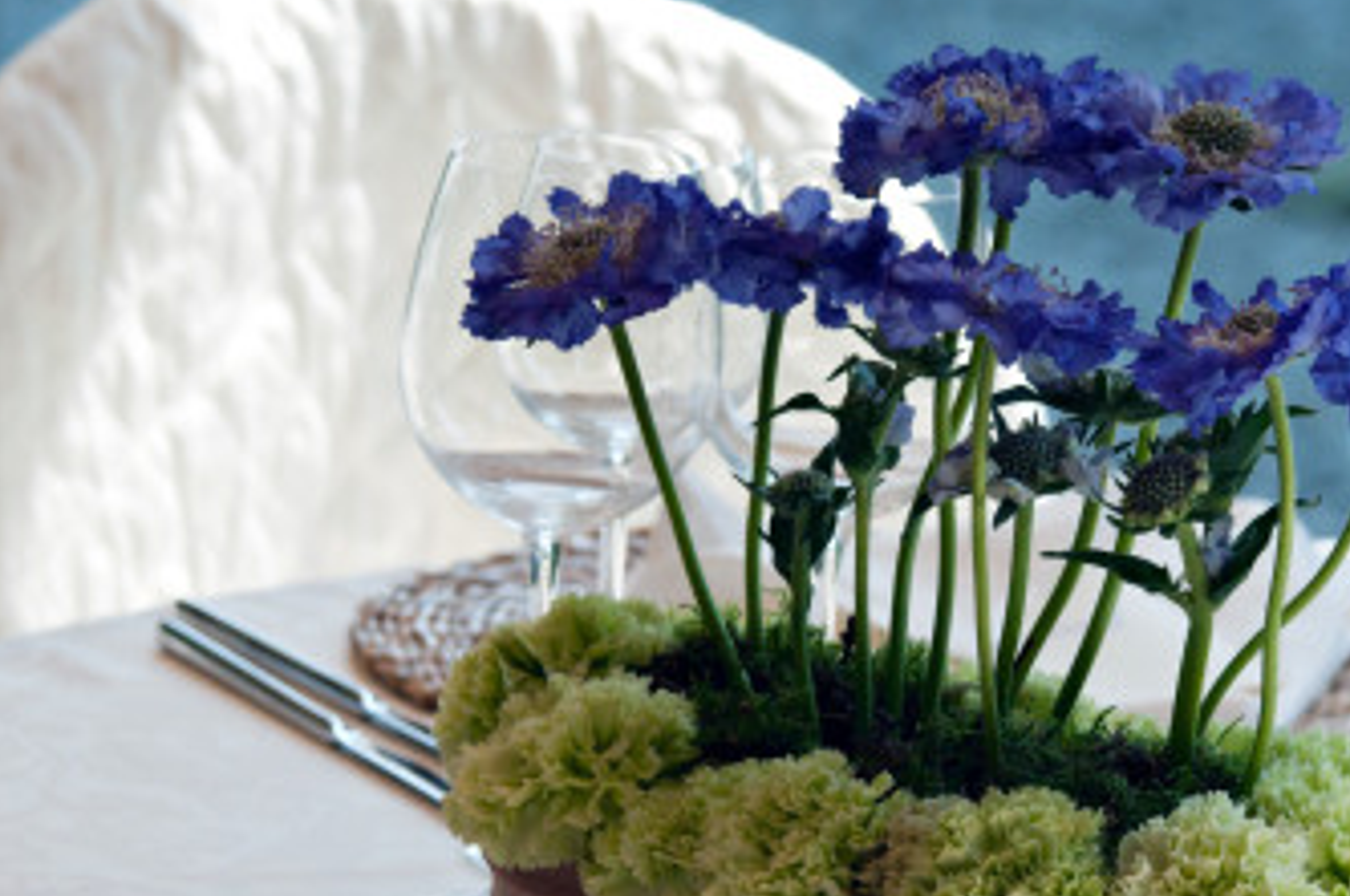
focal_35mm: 303
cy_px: 614
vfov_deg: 4.5
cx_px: 1078
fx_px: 11346
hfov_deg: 6.8
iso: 400
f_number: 5.6
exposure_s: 1/1000
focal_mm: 112
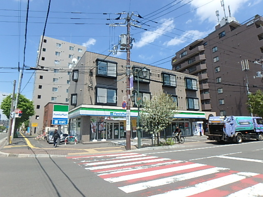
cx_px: 132
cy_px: 98
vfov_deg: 63.4
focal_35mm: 21
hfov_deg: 79.0
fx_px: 160
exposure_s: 1/400
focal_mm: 3.7
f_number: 6
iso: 125
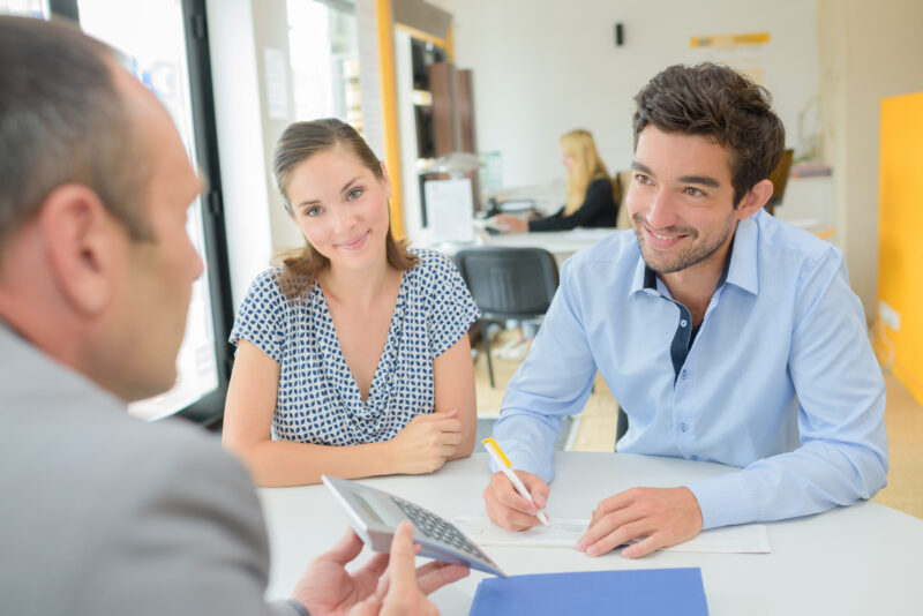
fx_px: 898
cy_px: 308
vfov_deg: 37.9
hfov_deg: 54.4
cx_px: 462
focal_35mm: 35
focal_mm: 35
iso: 400
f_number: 3.2
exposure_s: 1/100
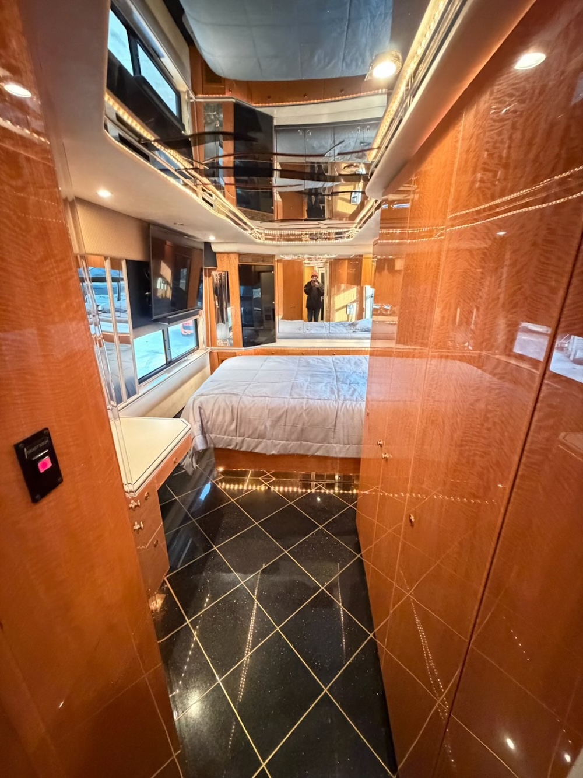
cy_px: 389
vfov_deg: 102.1
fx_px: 314
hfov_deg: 85.7
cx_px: 292
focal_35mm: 14
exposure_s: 1/25
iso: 2000
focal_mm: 2.22
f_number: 2.2
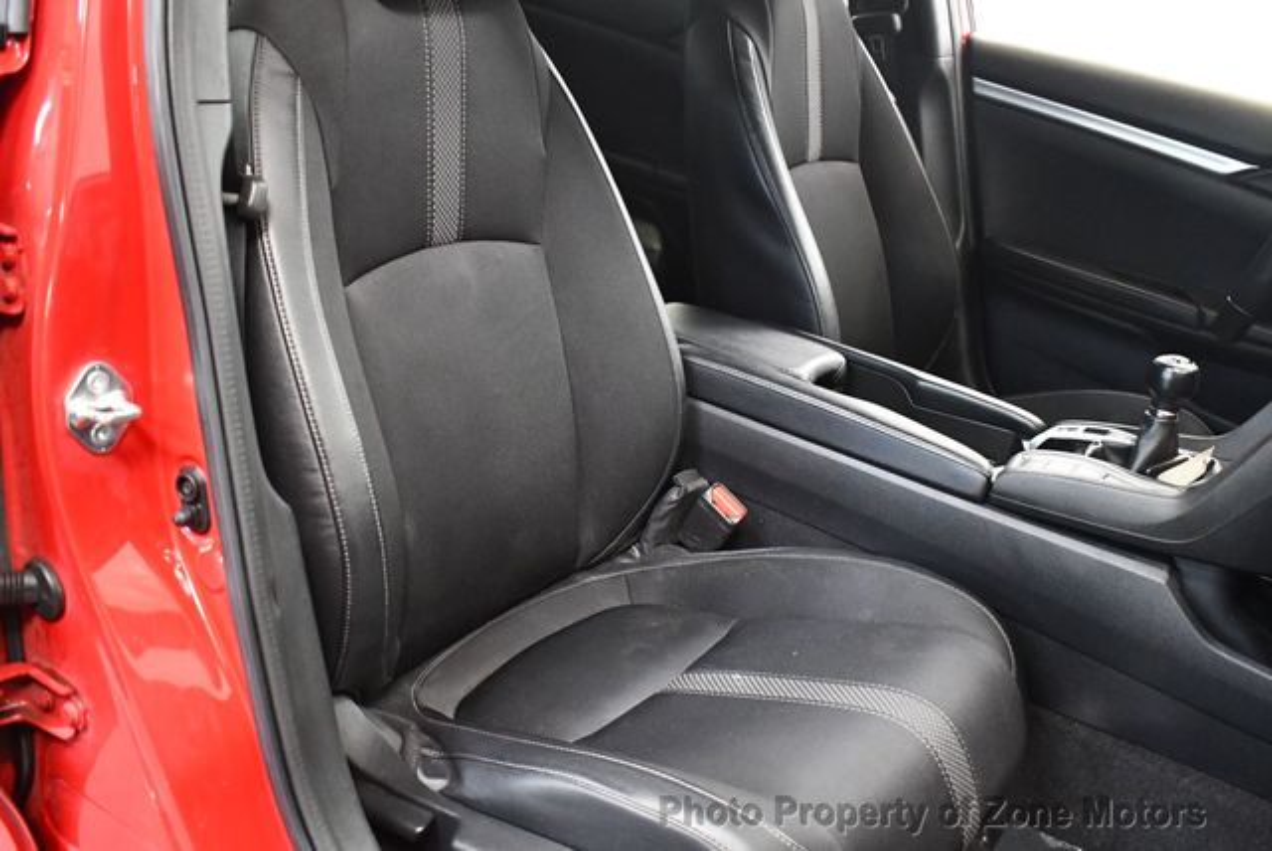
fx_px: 1273
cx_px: 636
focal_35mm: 36
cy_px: 426
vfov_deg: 36.9
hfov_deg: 53.1
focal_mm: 18
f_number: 3.5
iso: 4000
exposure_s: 1/60
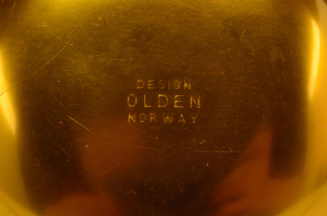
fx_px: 748
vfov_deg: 16.5
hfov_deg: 24.7
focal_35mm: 82
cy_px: 108
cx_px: 164
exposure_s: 1/160
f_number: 29
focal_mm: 55
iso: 100
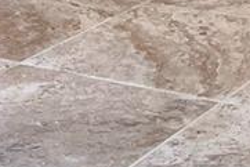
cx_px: 220
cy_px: -221
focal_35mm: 153
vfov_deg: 8.3
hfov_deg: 13.3
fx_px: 1063
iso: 64
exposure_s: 1/120
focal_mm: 5.1
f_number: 1.6
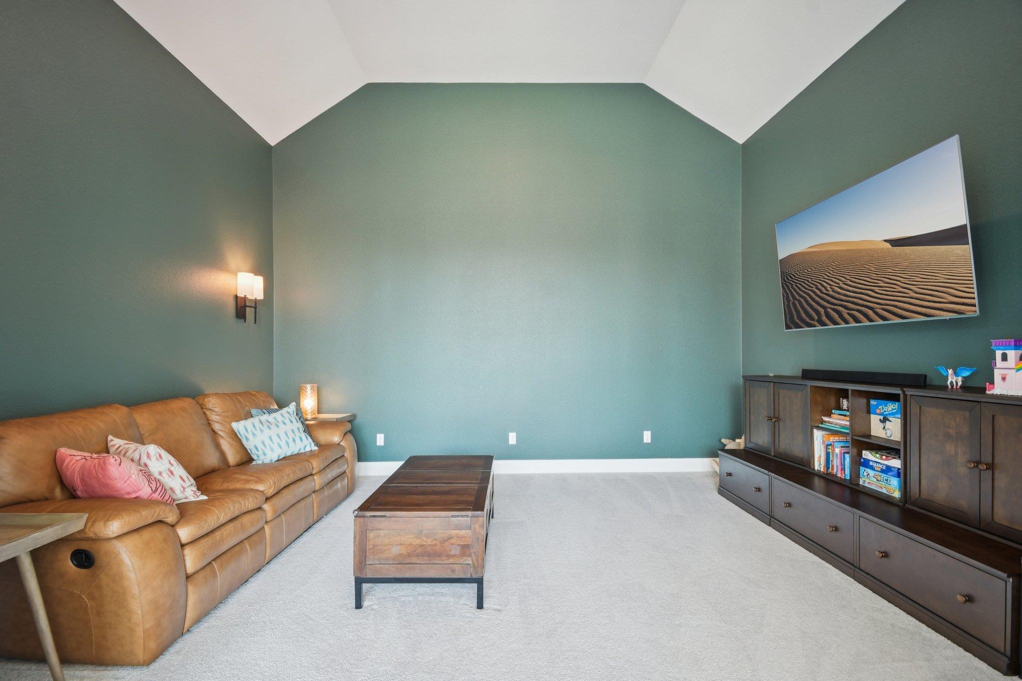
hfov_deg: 100.4
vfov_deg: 77.3
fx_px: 426
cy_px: 340
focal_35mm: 15
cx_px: 511
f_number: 8
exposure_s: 1/4
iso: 400
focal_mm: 10
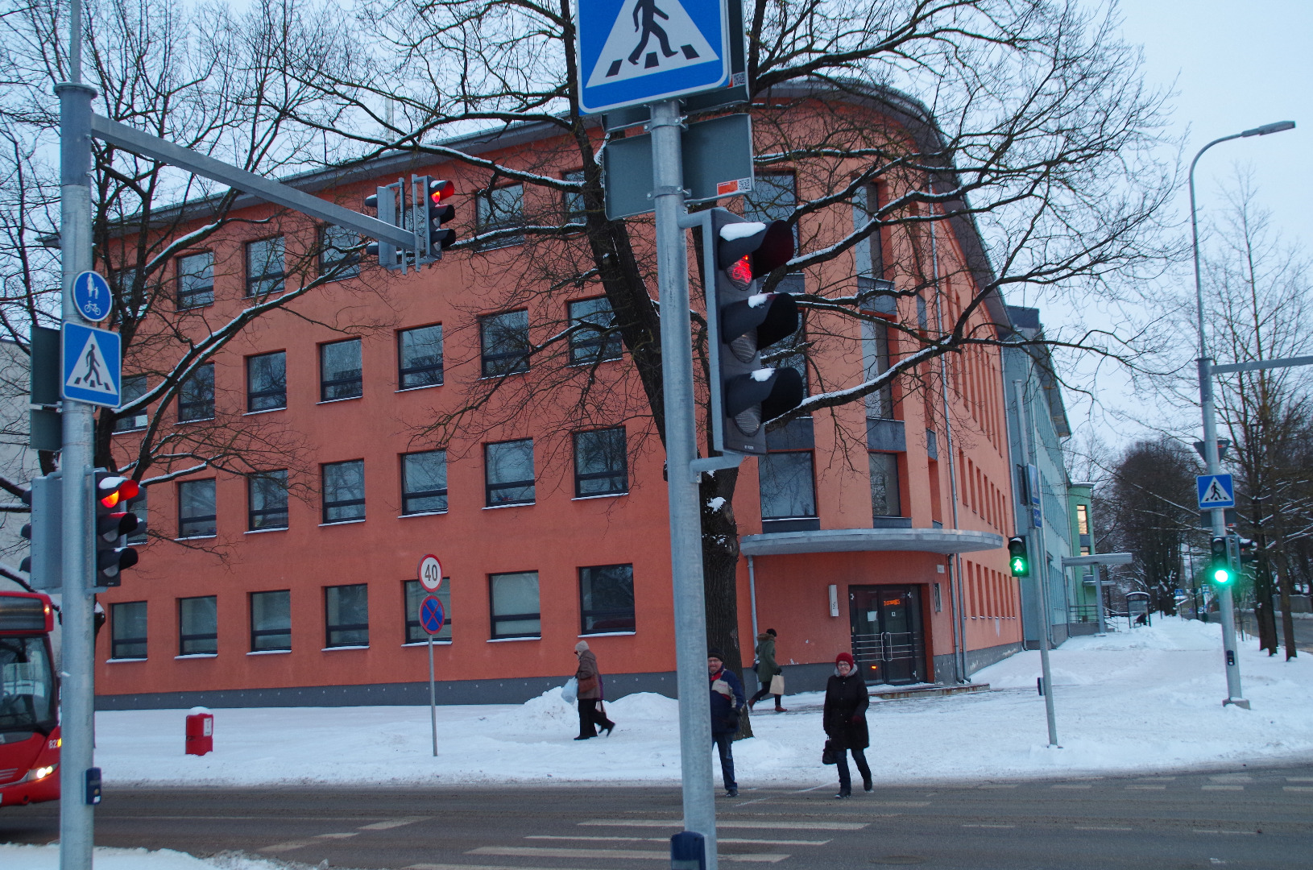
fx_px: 1529
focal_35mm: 42
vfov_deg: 31.8
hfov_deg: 46.5
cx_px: 656
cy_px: 435
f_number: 6.3
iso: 800
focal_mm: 28
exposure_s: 1/50
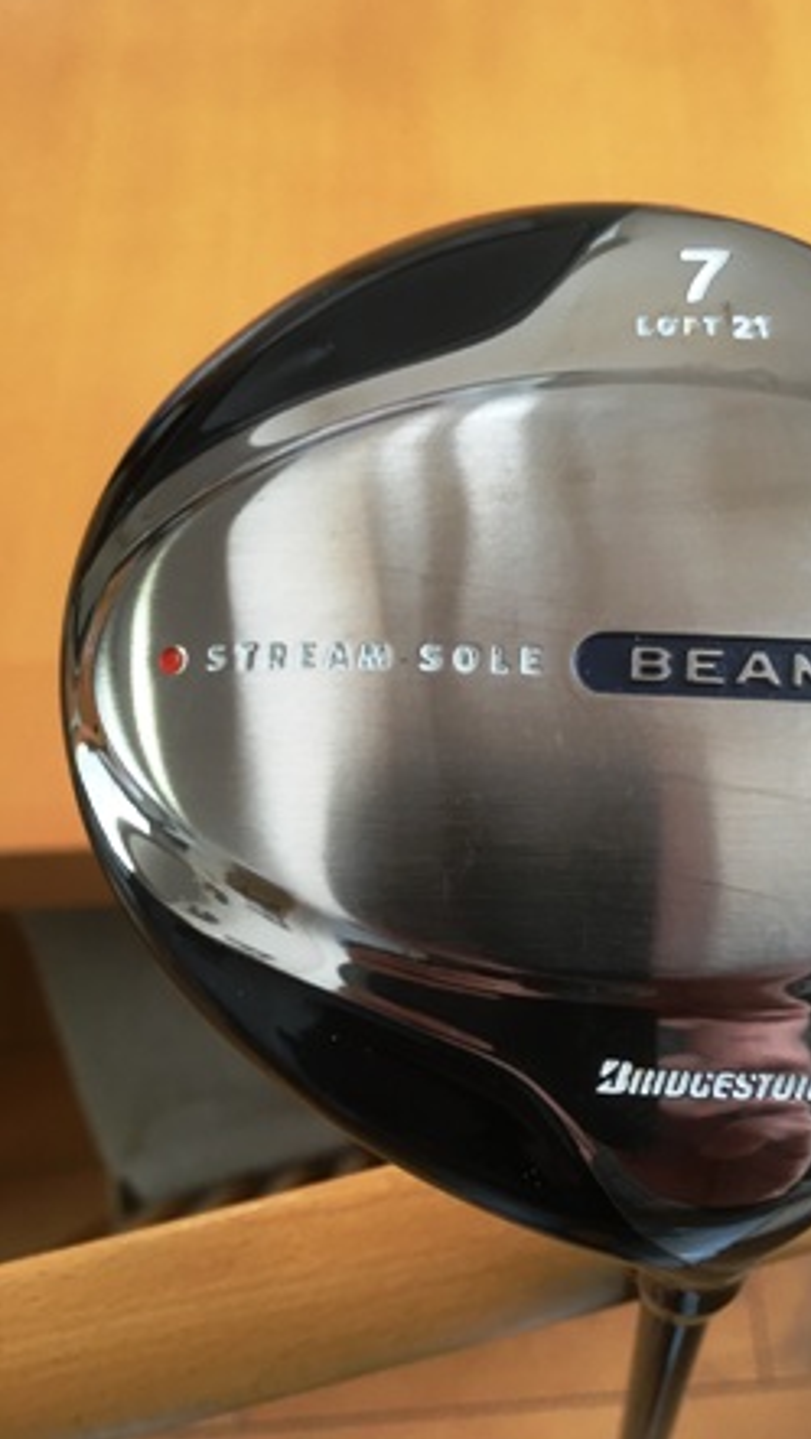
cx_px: 544
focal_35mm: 32
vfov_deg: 61.0
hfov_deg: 36.3
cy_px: 713
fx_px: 1222
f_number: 2.2
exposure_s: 1/30
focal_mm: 4.15
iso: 80
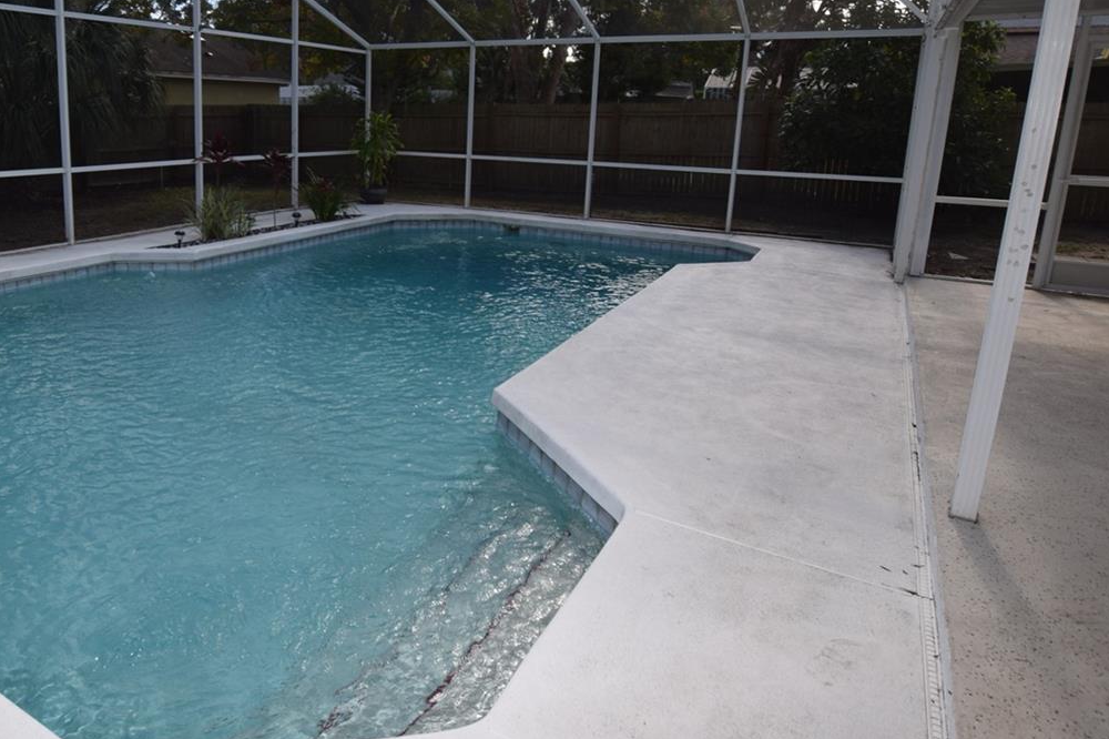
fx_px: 739
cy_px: 286
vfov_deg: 52.6
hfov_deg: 71.1
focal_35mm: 24
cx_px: 352
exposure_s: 1/200
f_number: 7.1
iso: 100
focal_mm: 10
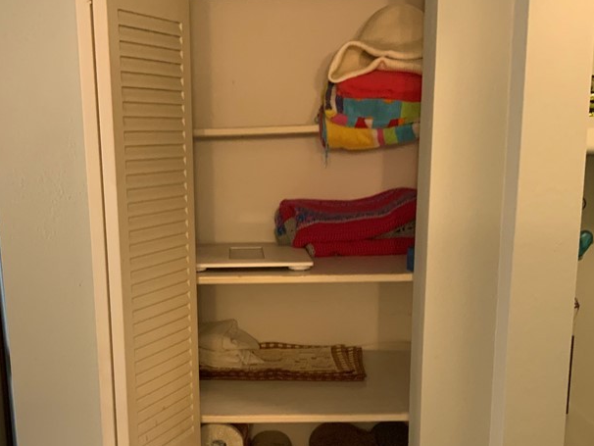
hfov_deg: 38.6
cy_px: 349
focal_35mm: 49
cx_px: 217
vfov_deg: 29.1
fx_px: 841
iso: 250
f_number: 1.8
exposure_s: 1/60
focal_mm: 3
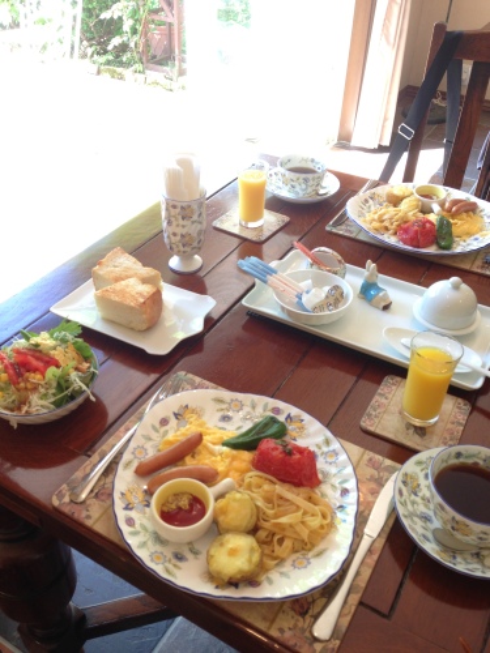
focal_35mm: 33
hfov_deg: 42.9
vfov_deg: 55.4
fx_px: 623
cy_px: 326
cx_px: 245
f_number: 2.4
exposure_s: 1/40
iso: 50
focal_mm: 4.13
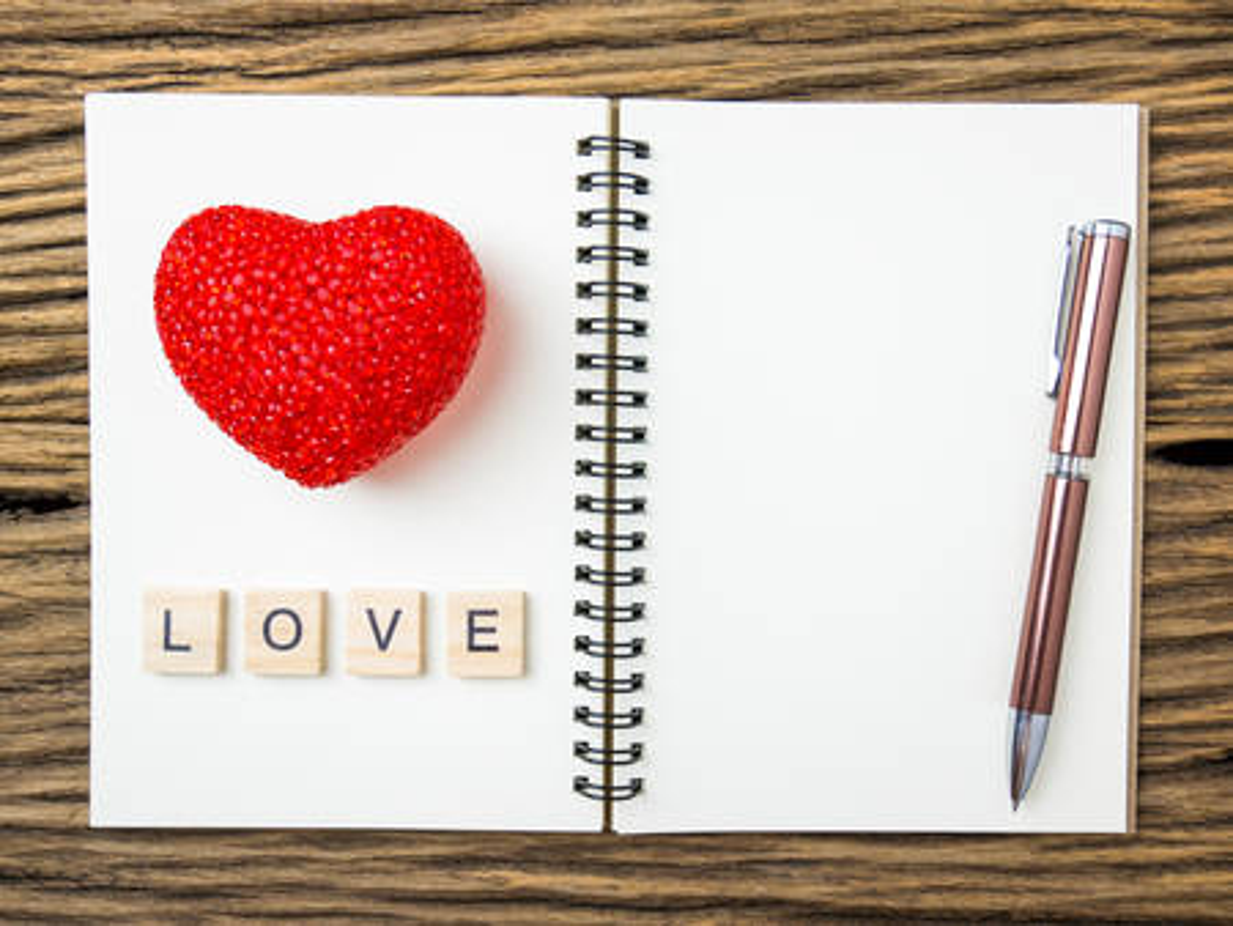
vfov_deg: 34.4
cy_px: 463
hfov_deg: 44.8
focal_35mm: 42
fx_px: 1497
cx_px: 616
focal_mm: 21
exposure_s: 1/15
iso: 100
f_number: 5
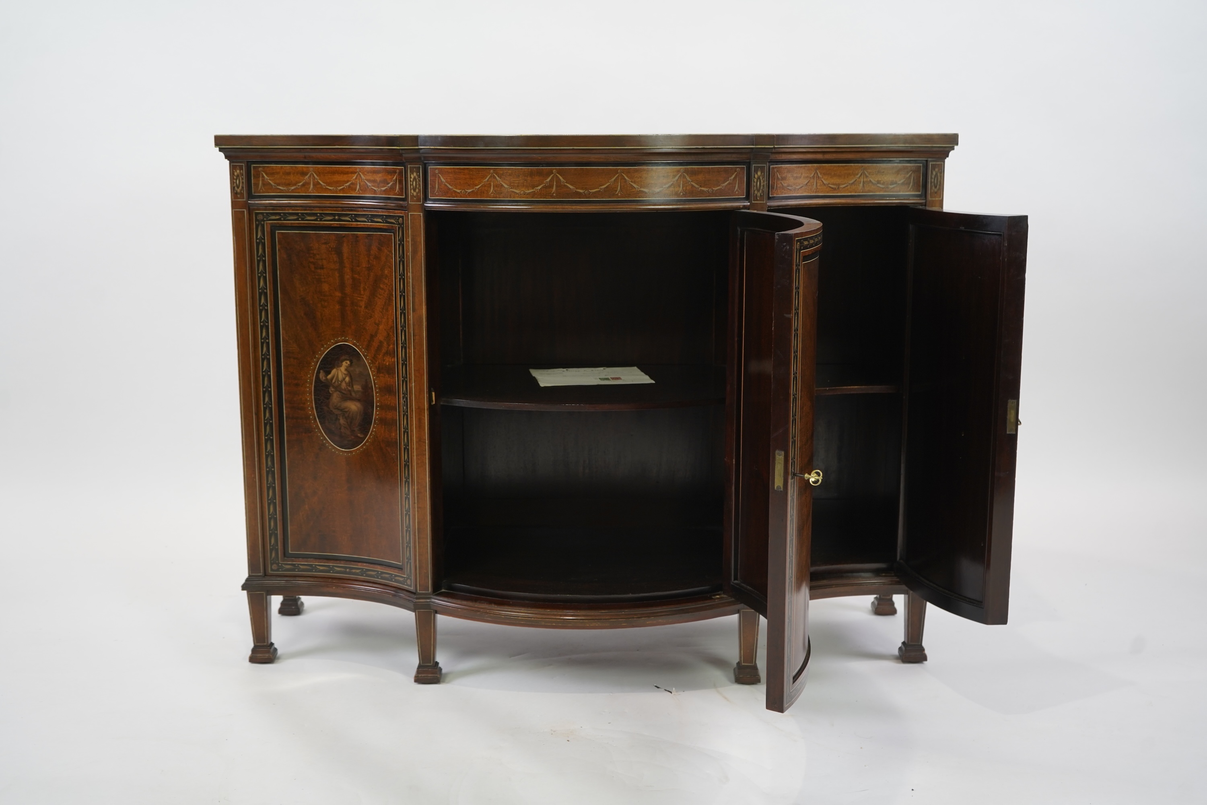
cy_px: 402
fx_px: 1375
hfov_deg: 47.4
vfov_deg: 32.6
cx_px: 604
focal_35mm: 41
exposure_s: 1/60
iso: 500
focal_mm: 41
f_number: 5
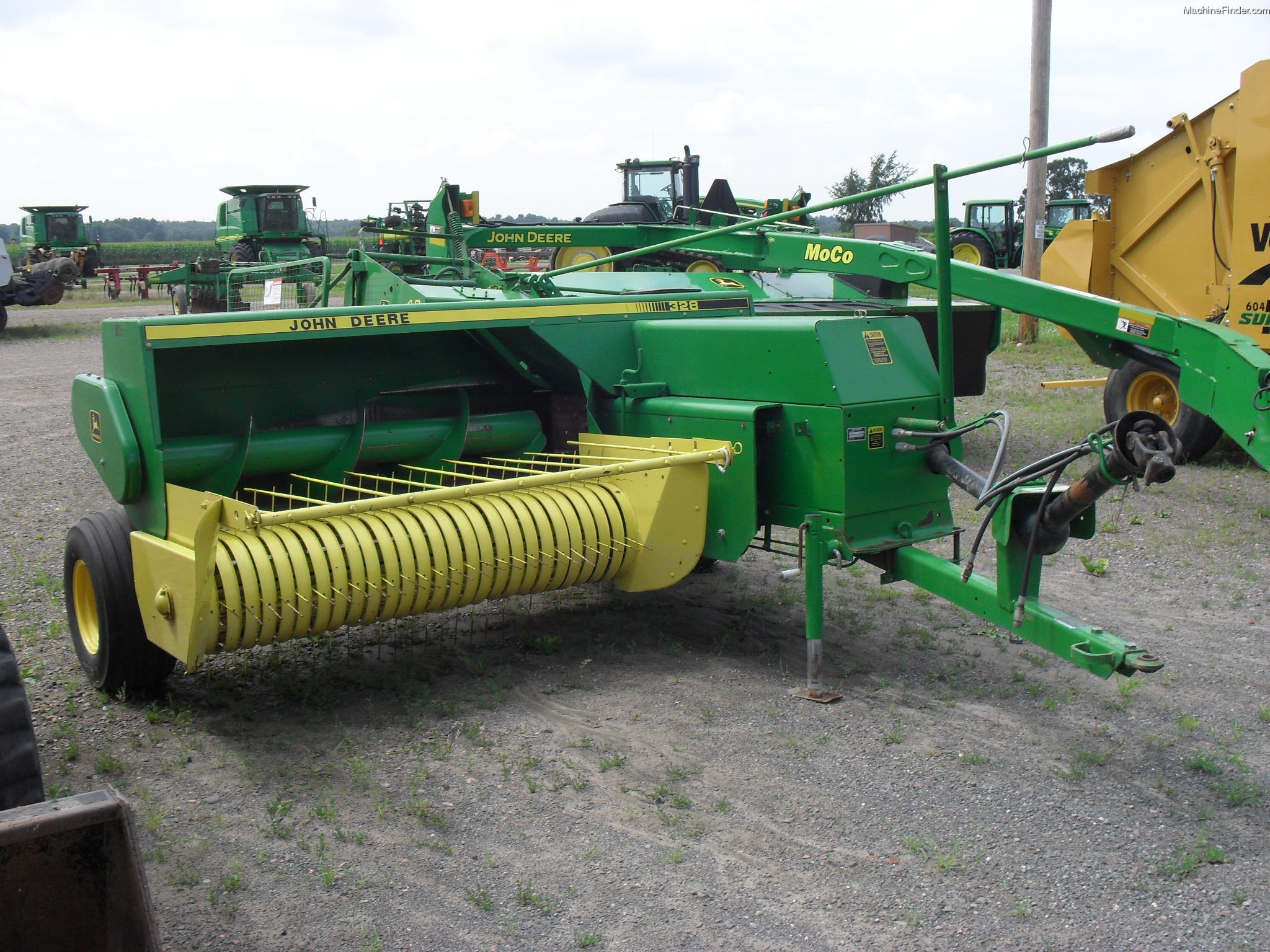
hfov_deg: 52.6
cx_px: 635
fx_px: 1284
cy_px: 476
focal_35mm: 35
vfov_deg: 40.7
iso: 100
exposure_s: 1/125
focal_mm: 6.3
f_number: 8.4
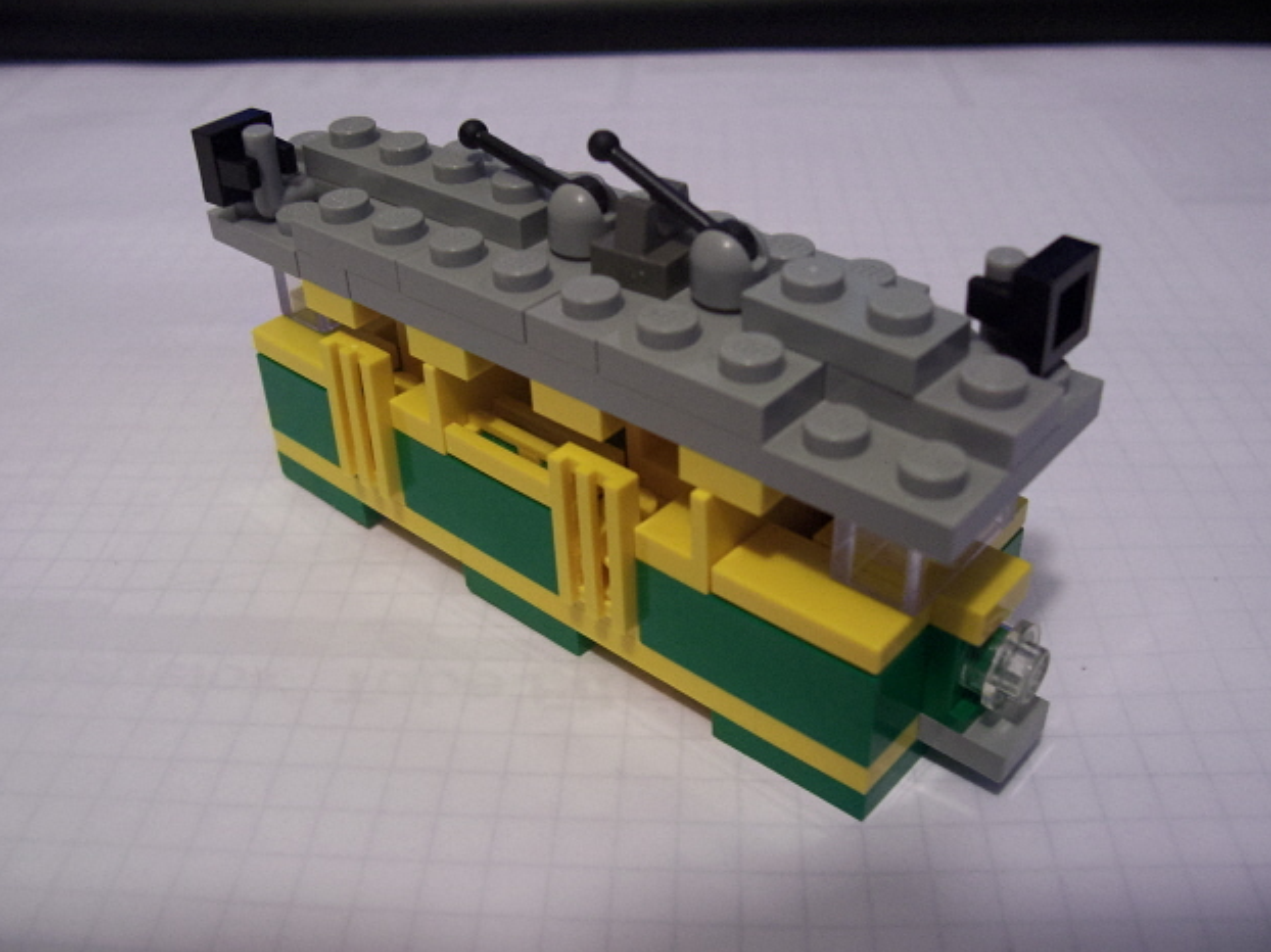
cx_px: 642
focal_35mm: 35
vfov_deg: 40.7
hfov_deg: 52.6
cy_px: 478
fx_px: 1285
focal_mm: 5.6
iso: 160
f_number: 2.7
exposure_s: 1/11.8
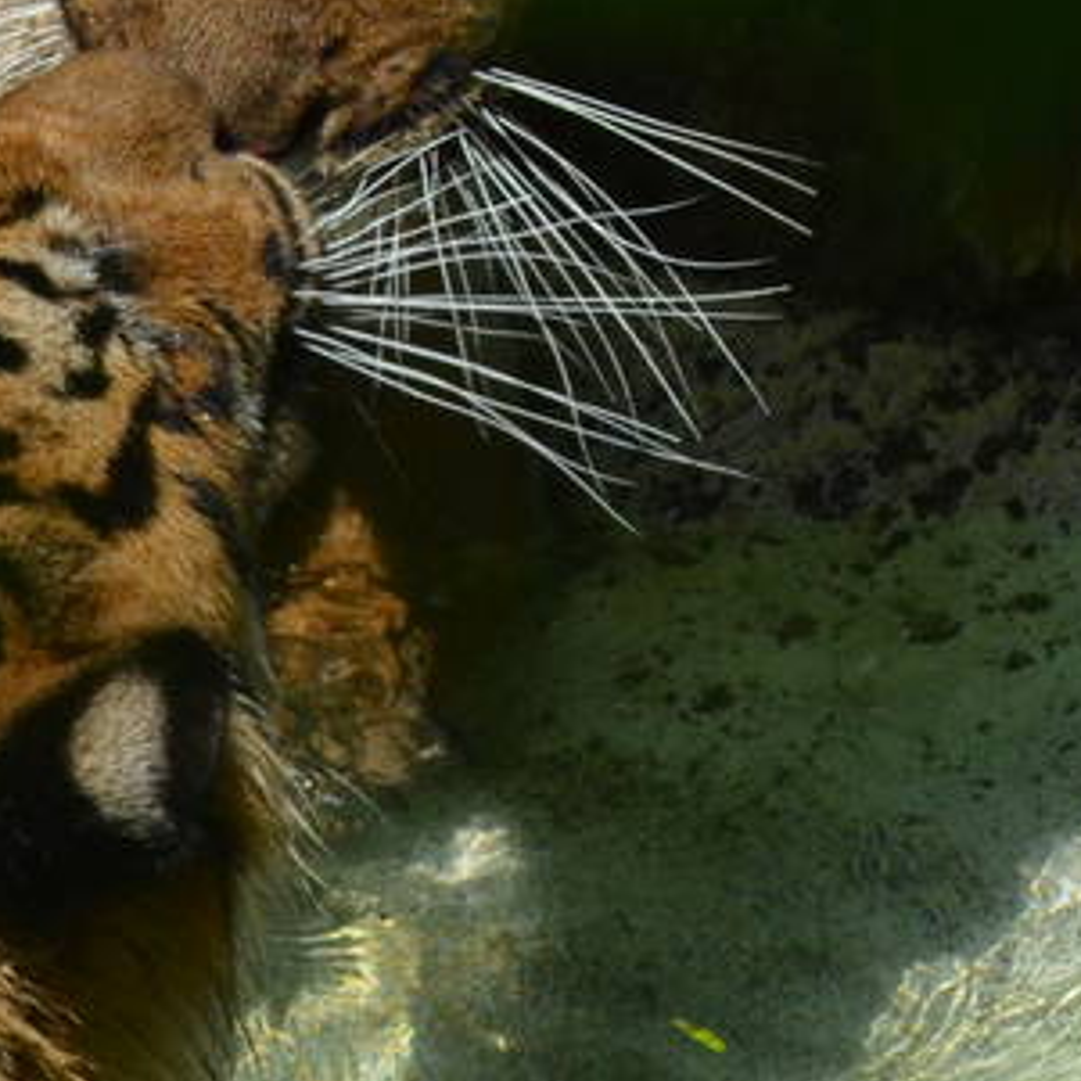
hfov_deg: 2.2
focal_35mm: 785
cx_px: -309
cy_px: 427
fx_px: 27735
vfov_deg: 2.2
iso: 400
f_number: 7.1
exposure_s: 1/1600
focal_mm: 116
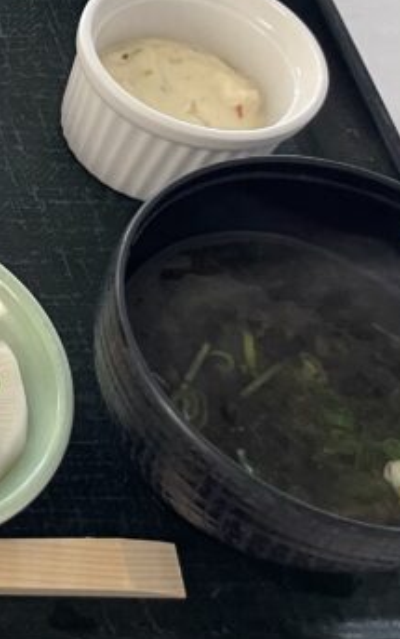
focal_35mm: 79
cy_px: 186
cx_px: -495
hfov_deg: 13.3
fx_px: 1375
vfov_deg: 25.9
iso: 125
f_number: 1.6
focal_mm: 5.1
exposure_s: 1/50
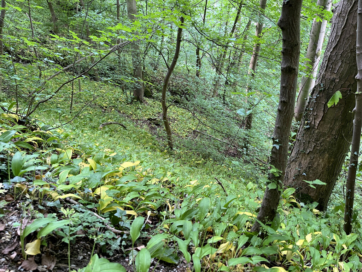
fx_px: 272
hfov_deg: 67.3
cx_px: 181
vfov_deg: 53.1
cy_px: 136
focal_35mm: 26
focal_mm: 5.1
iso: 125
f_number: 1.6
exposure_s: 1/80
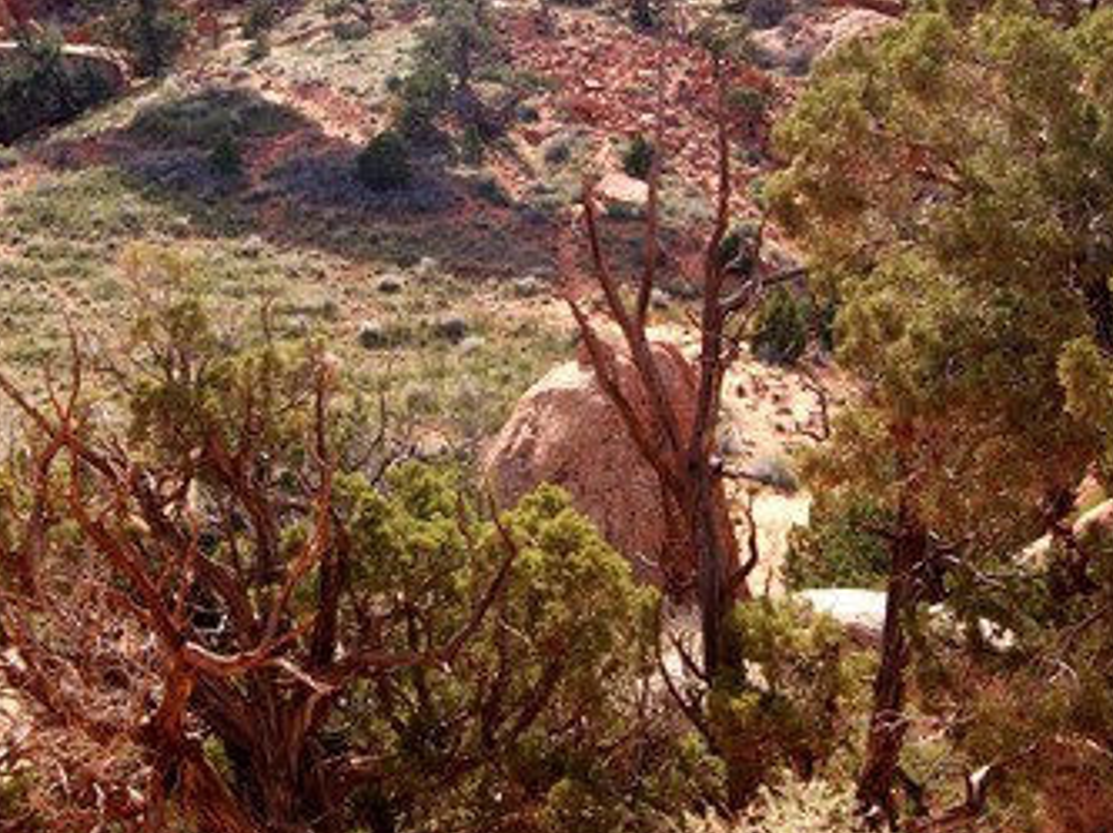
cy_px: 151
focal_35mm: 50
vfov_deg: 28.4
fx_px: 1606
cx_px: 465
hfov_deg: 38.1
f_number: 9
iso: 100
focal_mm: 18
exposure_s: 1/160
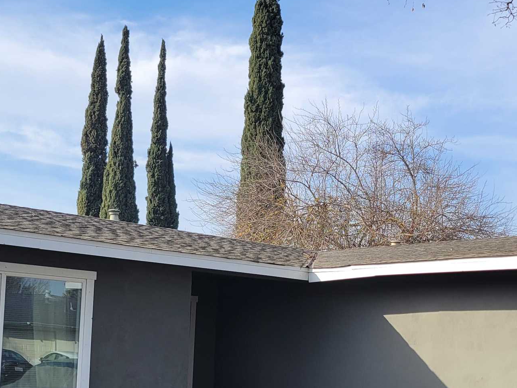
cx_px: 345
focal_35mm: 62
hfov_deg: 31.0
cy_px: 315
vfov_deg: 23.3
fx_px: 926
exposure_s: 1/1606
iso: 40
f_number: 1.8
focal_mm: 5.4
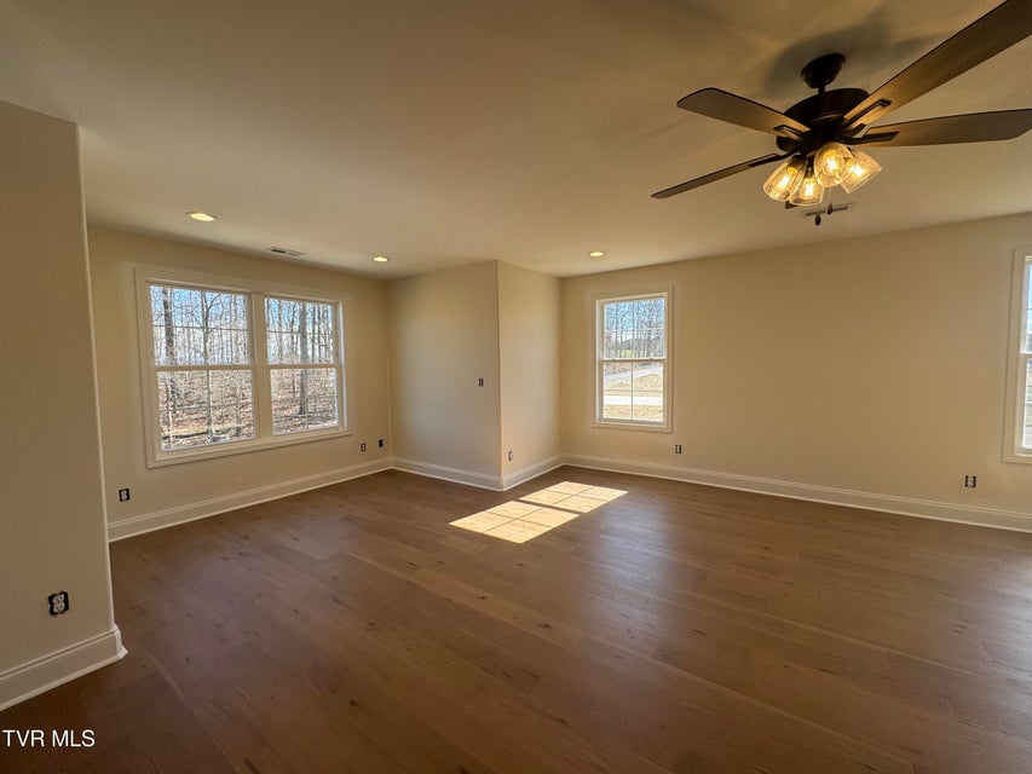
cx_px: 516
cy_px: 387
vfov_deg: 85.7
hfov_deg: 102.1
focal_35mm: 14
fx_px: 417
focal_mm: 2.22
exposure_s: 1/285
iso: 40
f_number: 2.2
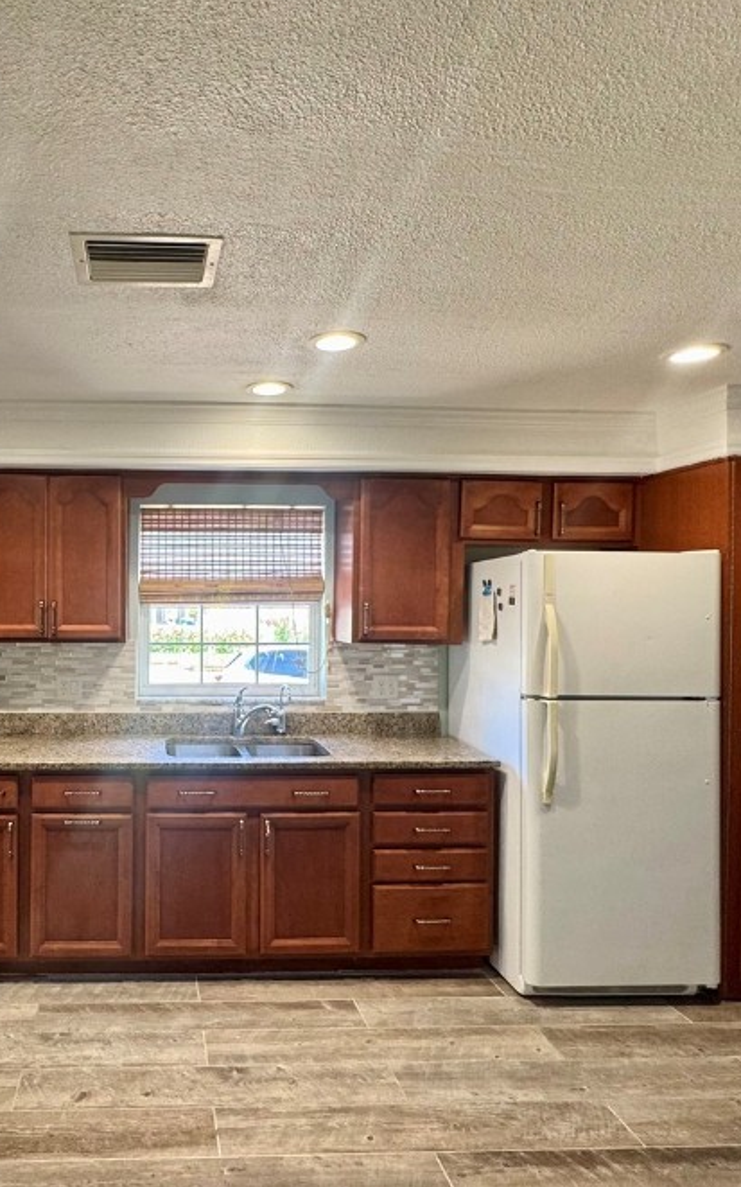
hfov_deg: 50.5
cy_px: 612
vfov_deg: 77.1
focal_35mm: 23
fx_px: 743
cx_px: 174
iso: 160
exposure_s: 1/60
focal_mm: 2.22
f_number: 2.2
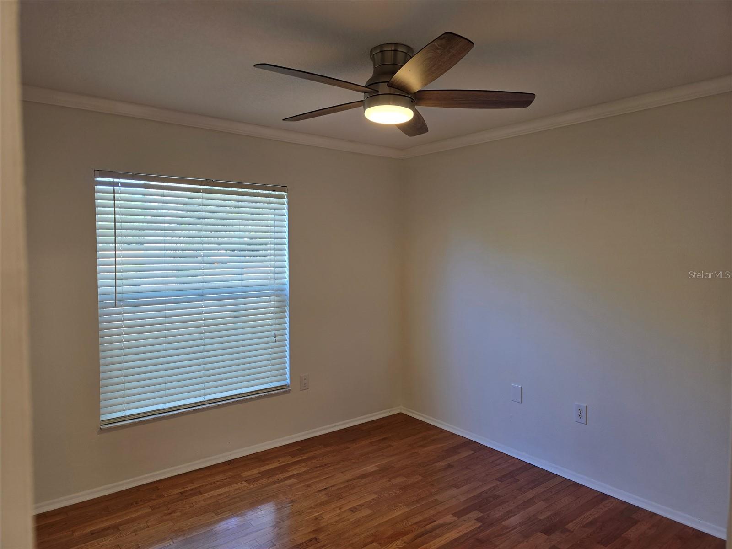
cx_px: 366
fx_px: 486
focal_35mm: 23
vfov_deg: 58.9
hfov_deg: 73.9
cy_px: 274
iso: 80
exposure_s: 1/120
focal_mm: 6.3
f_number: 1.7
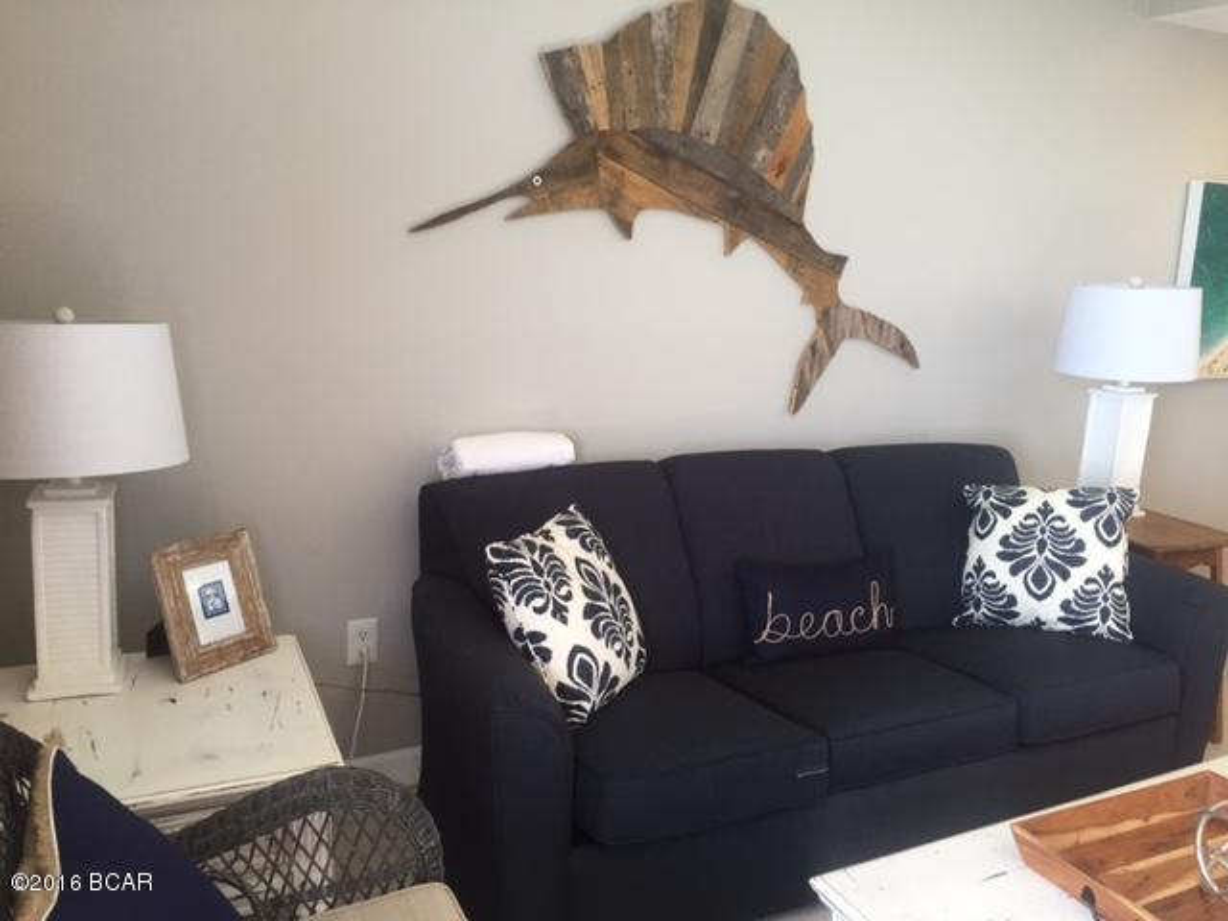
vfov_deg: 48.2
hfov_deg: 61.7
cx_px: 614
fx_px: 1029
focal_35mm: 29
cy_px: 460
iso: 50
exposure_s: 1/30
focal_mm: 4.15
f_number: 2.2
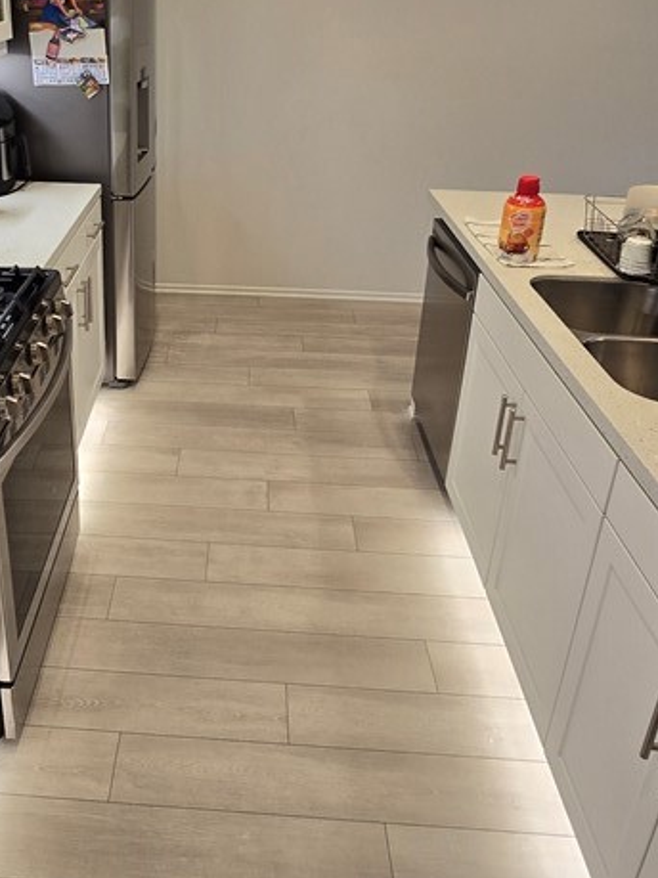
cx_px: 201
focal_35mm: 29
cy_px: 283
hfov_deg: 47.1
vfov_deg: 60.0
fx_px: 735
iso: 64
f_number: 2.2
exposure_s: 1/60
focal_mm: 2.2
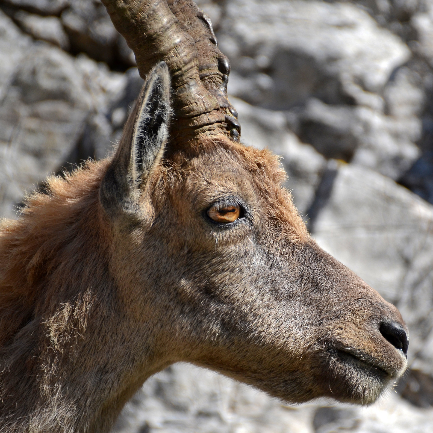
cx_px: 277
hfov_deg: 3.0
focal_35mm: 578
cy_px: 217
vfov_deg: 3.0
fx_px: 8180
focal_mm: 300
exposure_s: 1/2000
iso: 500
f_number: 5.6
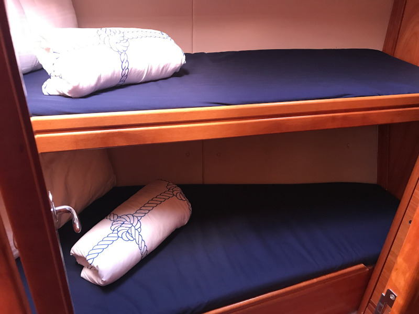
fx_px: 339
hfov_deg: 63.4
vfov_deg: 49.7
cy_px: 157
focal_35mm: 28
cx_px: 210
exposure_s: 1/17
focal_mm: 3.99
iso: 100
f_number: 1.8
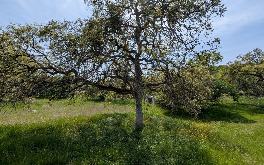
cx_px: 133
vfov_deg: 78.4
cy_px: 73
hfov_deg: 105.3
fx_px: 101
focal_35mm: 14
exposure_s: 1/2179
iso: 41
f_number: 2.2
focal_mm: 1.95
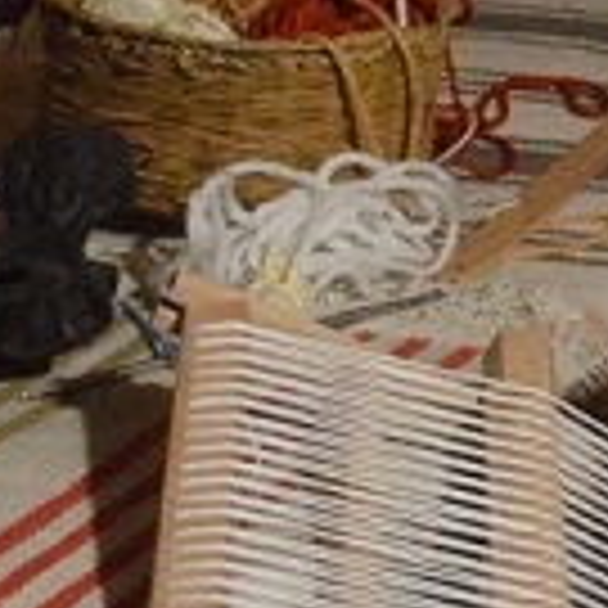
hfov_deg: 8.0
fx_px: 4074
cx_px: 1405
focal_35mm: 205
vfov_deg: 8.5
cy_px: 56
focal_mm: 24
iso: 5000
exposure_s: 1/100
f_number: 4
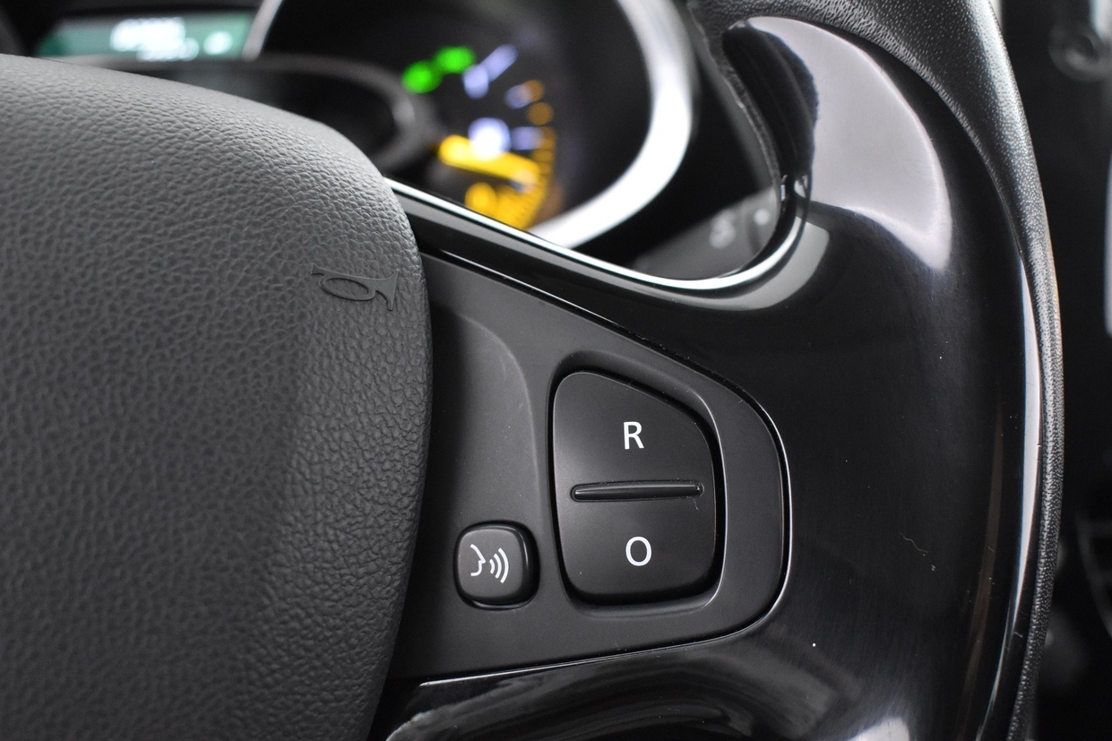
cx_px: 616
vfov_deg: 28.5
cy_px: 468
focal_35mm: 47
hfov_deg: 41.9
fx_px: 1451
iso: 3200
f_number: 3.8
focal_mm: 24
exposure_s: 1/25
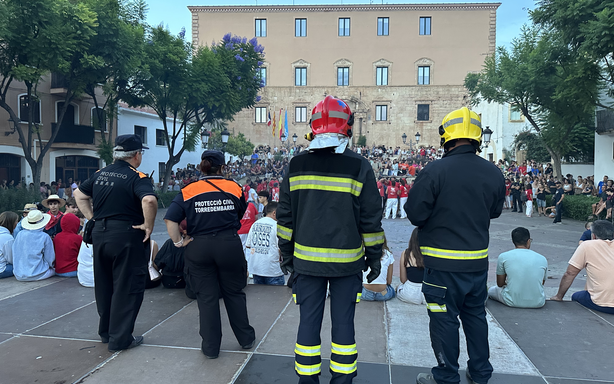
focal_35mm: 26
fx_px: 435
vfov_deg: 47.6
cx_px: 303
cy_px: 182
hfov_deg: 70.4
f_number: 1.78
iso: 500
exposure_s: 1/60
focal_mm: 6.86
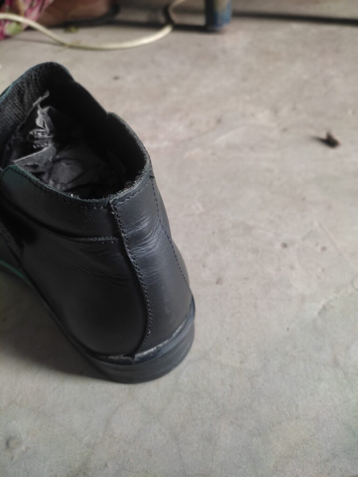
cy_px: 238
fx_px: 359
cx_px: 179
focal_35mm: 26
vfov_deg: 67.3
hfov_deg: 53.1
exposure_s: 1/33
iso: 709
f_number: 1.79
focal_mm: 4.74
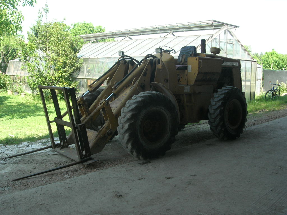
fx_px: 315
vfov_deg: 37.7
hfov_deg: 49.0
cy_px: 108
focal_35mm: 38
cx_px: 144
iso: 78
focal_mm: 7.8
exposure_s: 1/149
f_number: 4.8
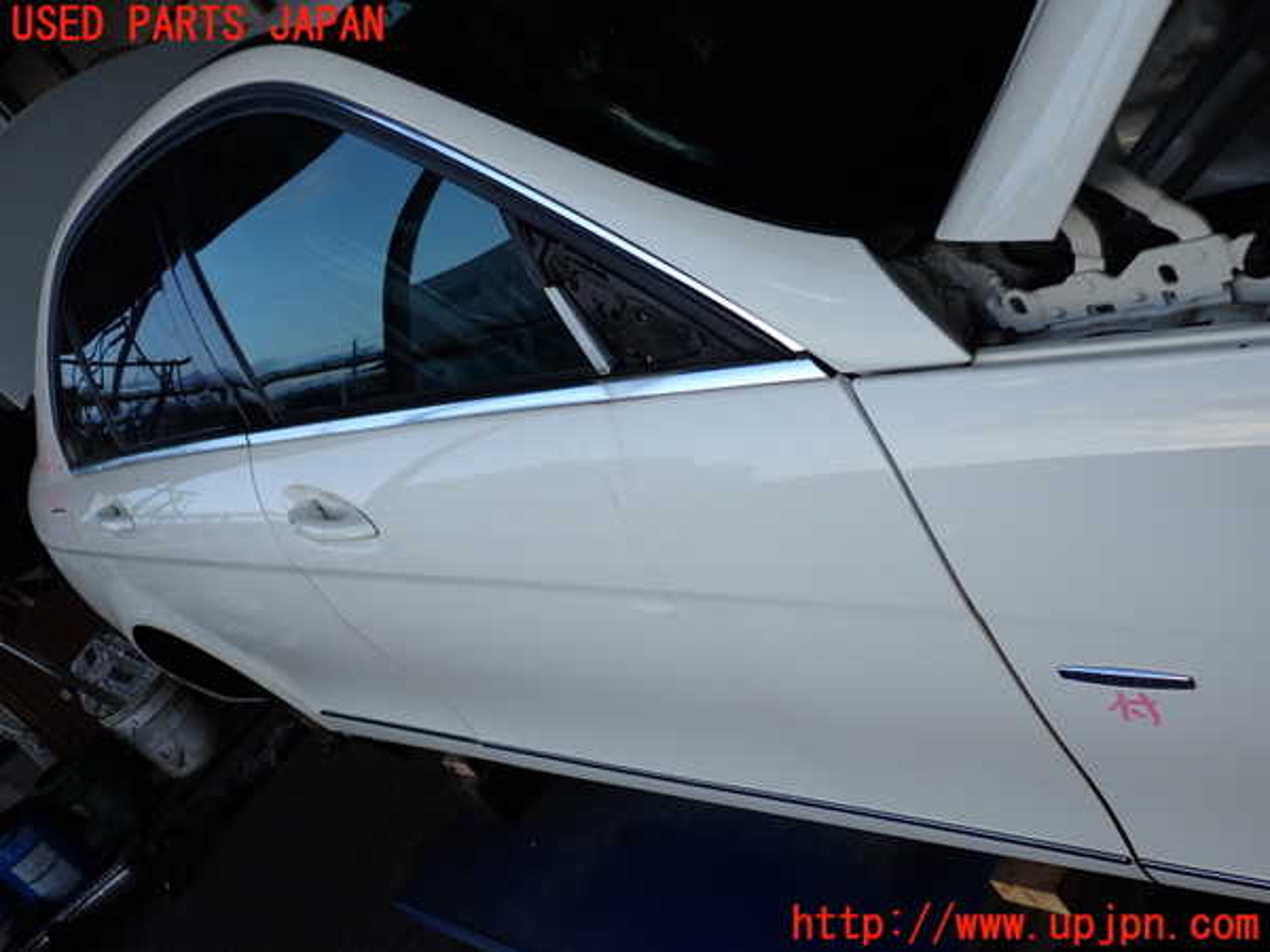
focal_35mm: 32
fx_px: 1174
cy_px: 476
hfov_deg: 56.8
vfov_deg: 44.2
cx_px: 635
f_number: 2.4
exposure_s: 1/320
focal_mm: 5.79
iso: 100
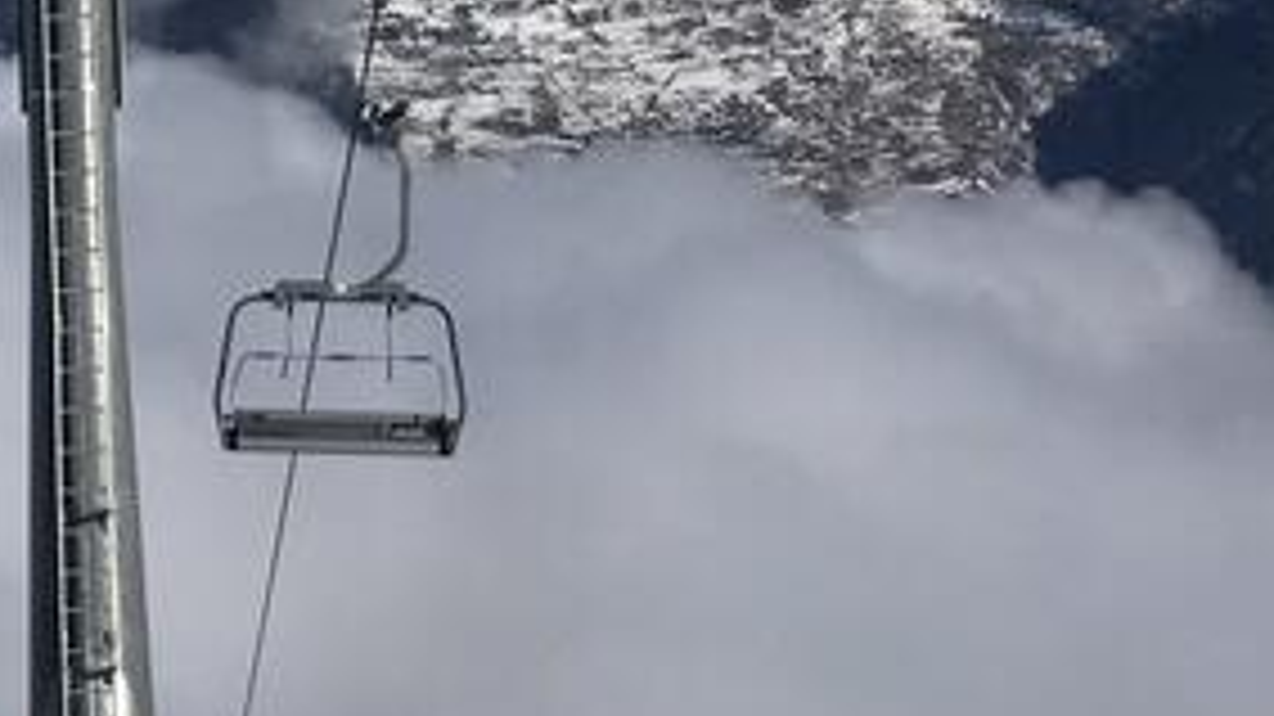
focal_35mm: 111
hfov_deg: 17.6
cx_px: -531
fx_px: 3749
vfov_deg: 10.9
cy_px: 281
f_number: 1.8
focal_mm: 3.99
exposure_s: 1/8000
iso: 20
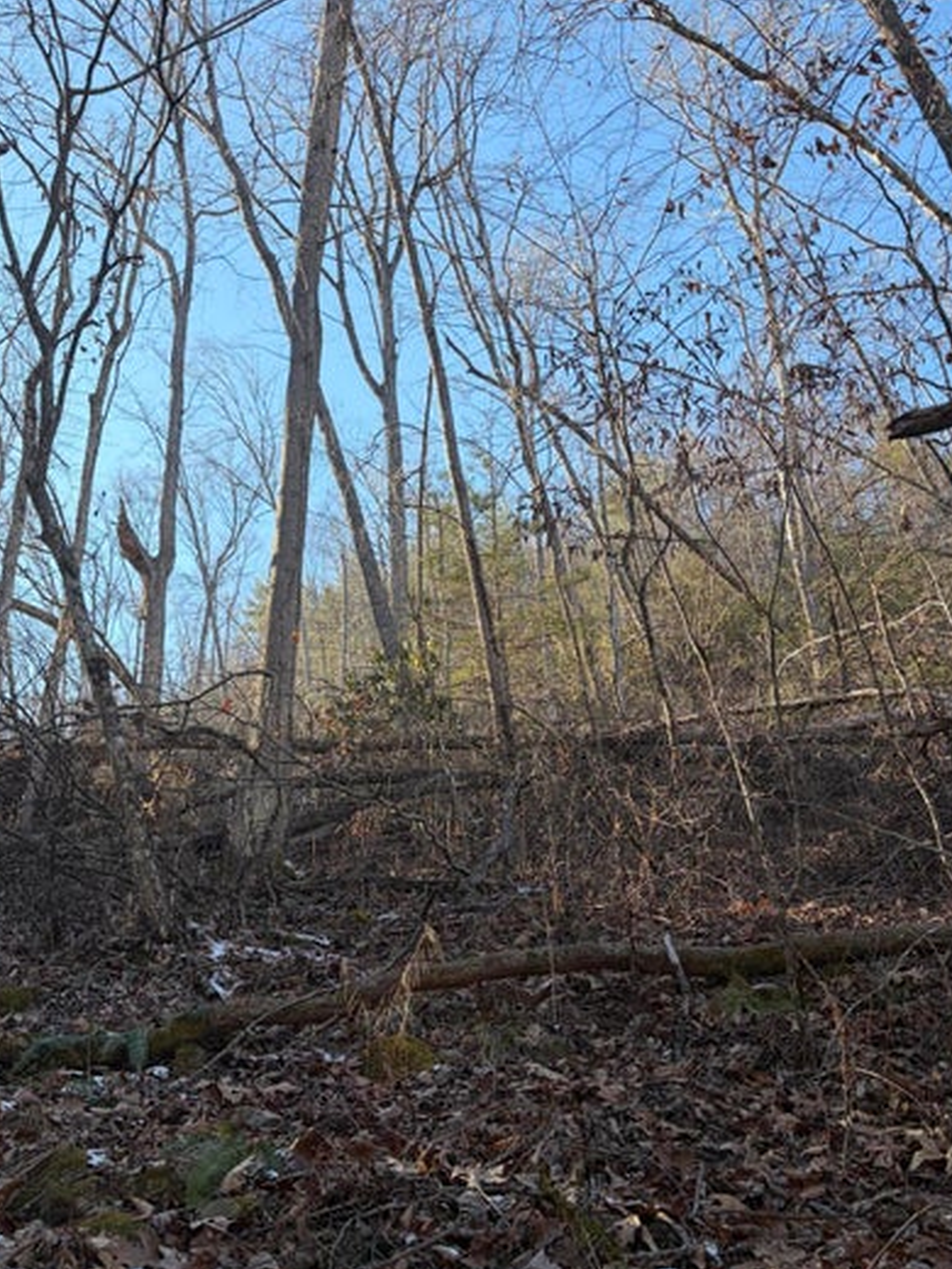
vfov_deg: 56.8
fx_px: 1173
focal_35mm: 32
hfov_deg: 44.1
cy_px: 603
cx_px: 432
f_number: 1.6
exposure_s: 1/731
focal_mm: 5.96
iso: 50
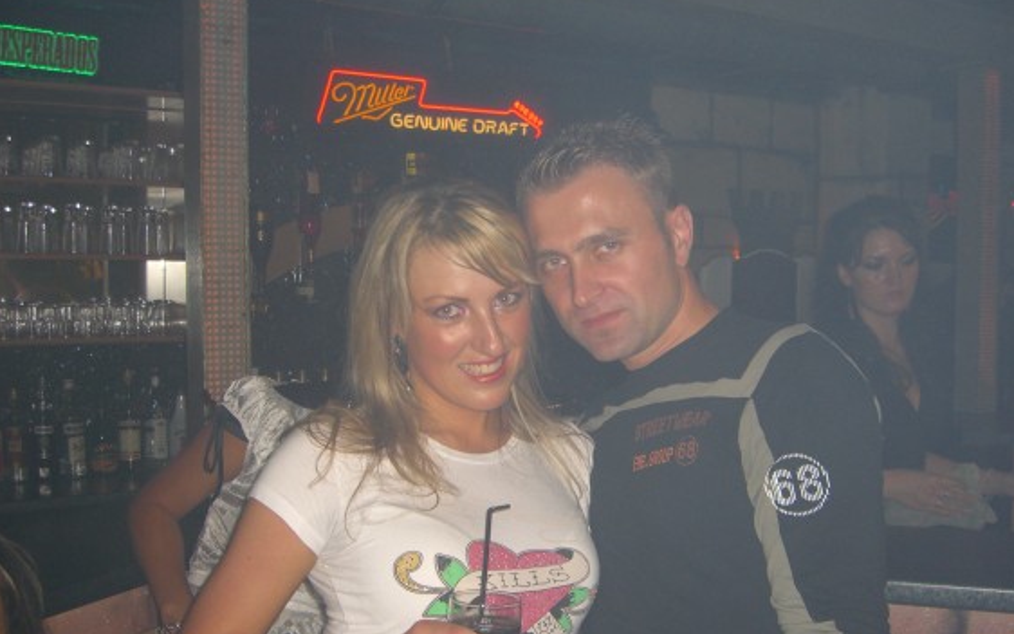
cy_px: 381
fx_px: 1188
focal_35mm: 43
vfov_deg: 29.8
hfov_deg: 46.2
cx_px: 538
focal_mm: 7.9
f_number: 2.8
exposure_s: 1/60
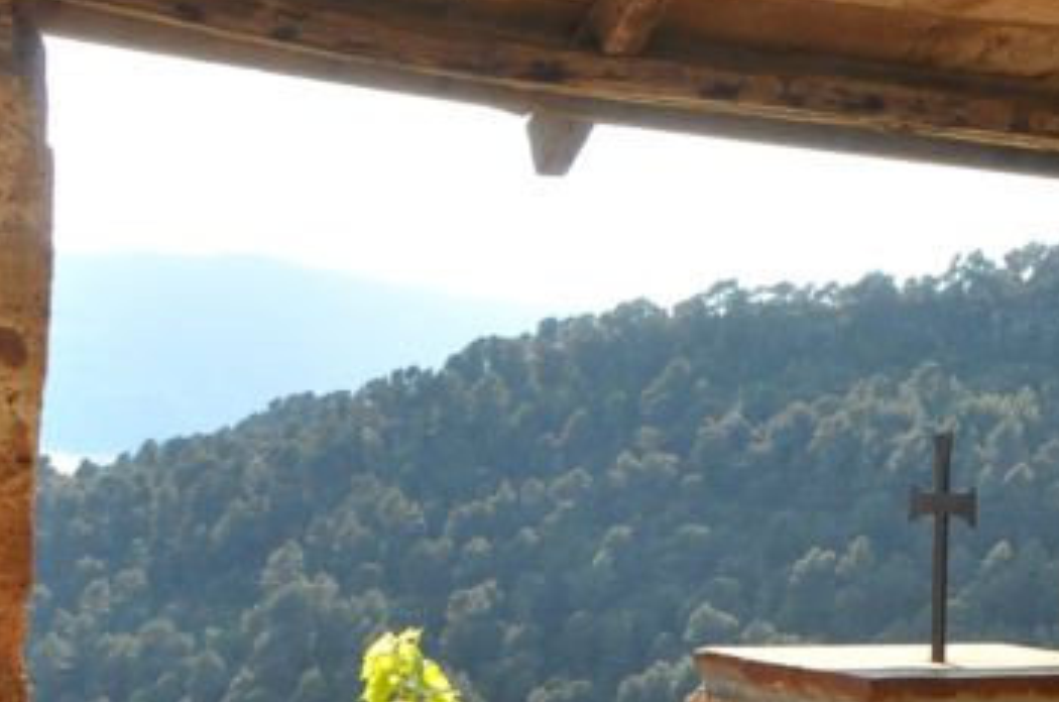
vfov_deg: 17.2
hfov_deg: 22.9
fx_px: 2320
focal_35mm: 79
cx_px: 1368
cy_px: 330
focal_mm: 18
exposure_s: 1/320
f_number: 9
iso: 500
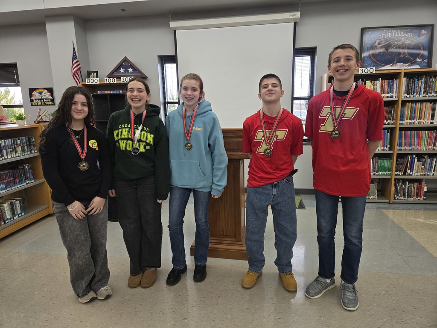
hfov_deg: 73.9
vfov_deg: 58.9
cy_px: 164
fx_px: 290
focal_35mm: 23
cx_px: 218
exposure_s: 1/120
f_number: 1.8
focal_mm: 5.4
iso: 160
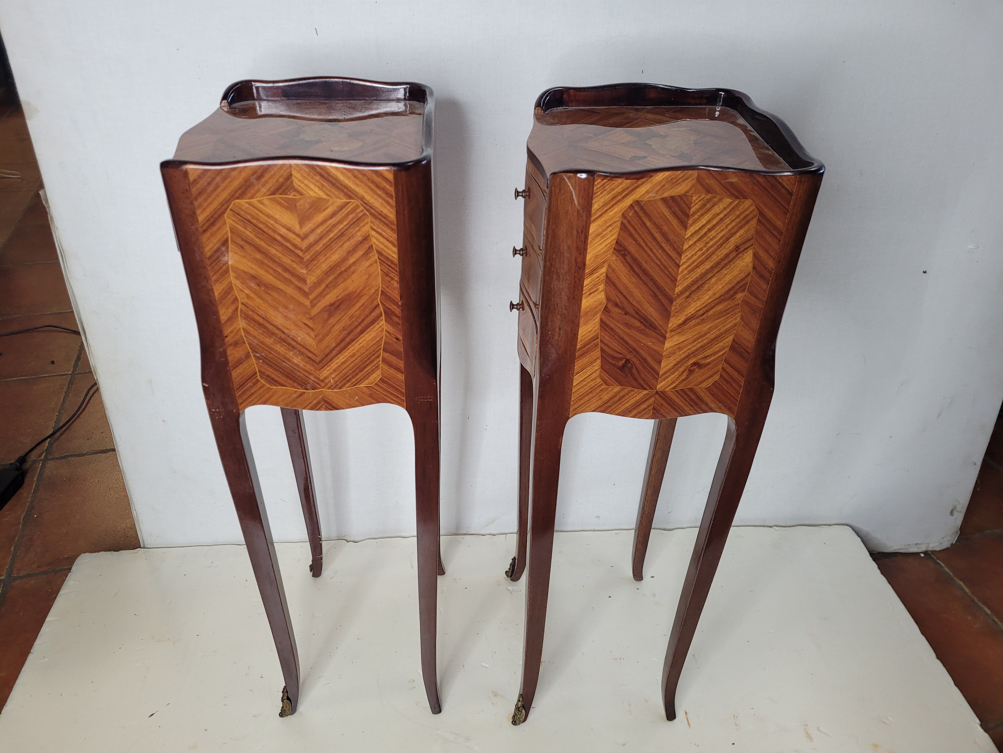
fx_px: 753
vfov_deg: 53.1
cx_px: 502
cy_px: 376
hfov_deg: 67.3
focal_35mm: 26
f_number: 1.8
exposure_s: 1/100
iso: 100
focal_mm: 5.4
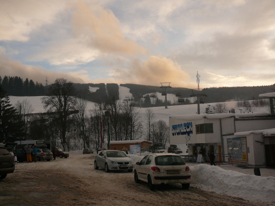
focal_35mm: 38
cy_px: 103
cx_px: 138
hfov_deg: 49.0
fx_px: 302
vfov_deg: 37.7
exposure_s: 1/400
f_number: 3
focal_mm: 5.6
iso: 80
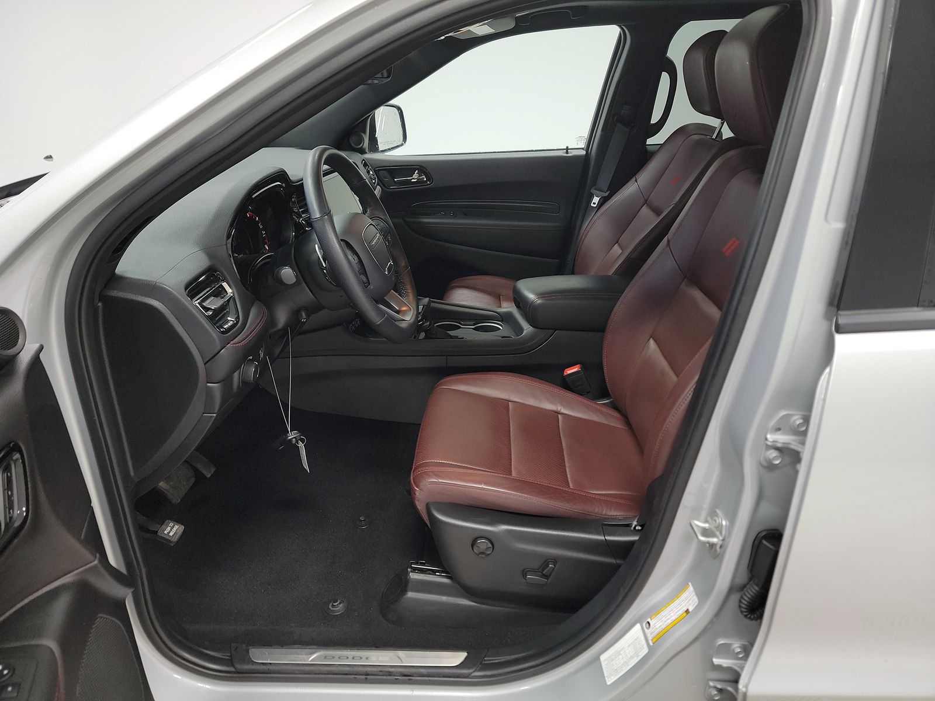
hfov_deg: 71.6
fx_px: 648
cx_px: 468
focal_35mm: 24
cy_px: 350
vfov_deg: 56.8
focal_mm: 6.7
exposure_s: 1/59
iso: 160
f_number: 1.8
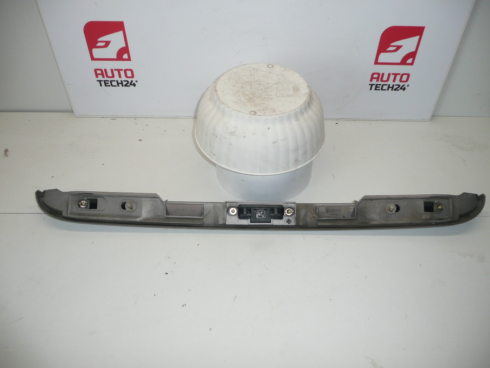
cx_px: 245
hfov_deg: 63.4
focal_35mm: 28
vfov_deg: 49.7
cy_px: 184
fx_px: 396
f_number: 3.3
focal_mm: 4.6
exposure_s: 1/160
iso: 100
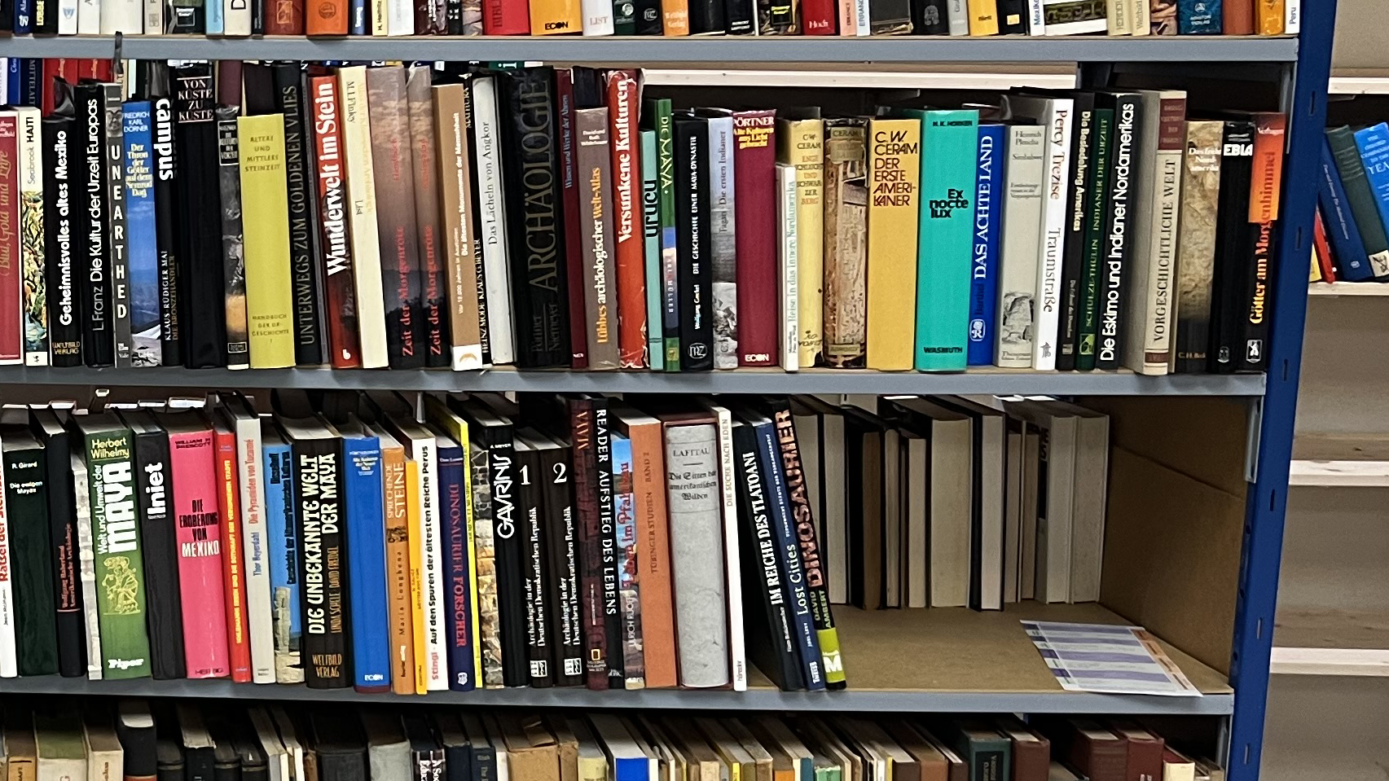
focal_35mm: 67
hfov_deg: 29.3
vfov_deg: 18.0
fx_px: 2468
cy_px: 423
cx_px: -11
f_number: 1.5
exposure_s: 1/50
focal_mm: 5.7
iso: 100
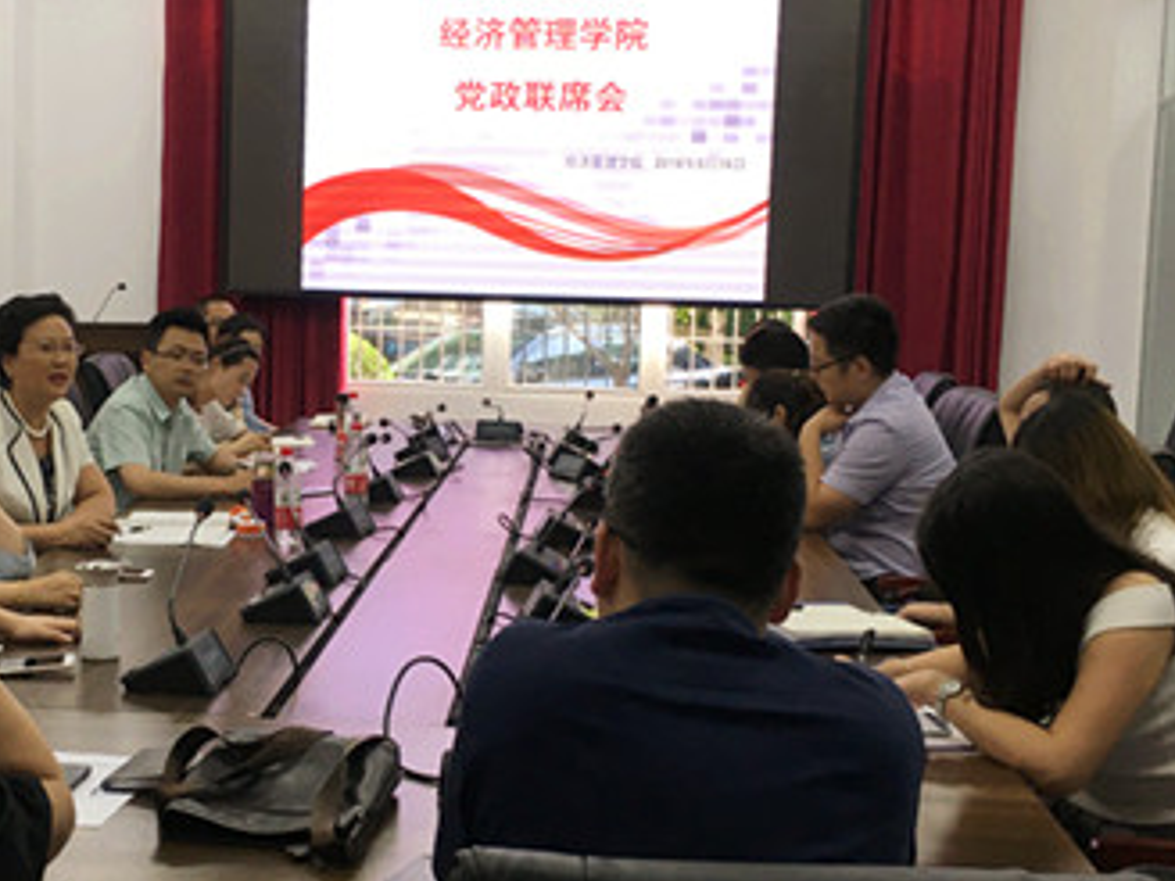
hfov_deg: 35.6
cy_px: 458
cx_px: 347
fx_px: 1799
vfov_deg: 27.5
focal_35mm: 53
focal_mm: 4.15
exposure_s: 1/33
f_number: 2.2
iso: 25
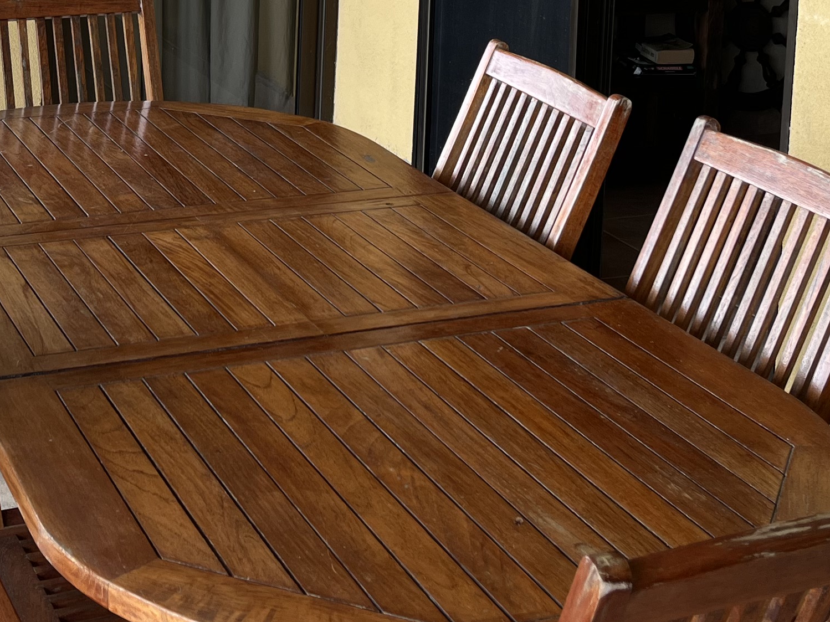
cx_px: 298
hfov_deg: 27.7
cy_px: -138
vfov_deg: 19.7
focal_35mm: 70
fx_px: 1678
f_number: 1.6
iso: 40
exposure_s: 1/158
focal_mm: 5.1
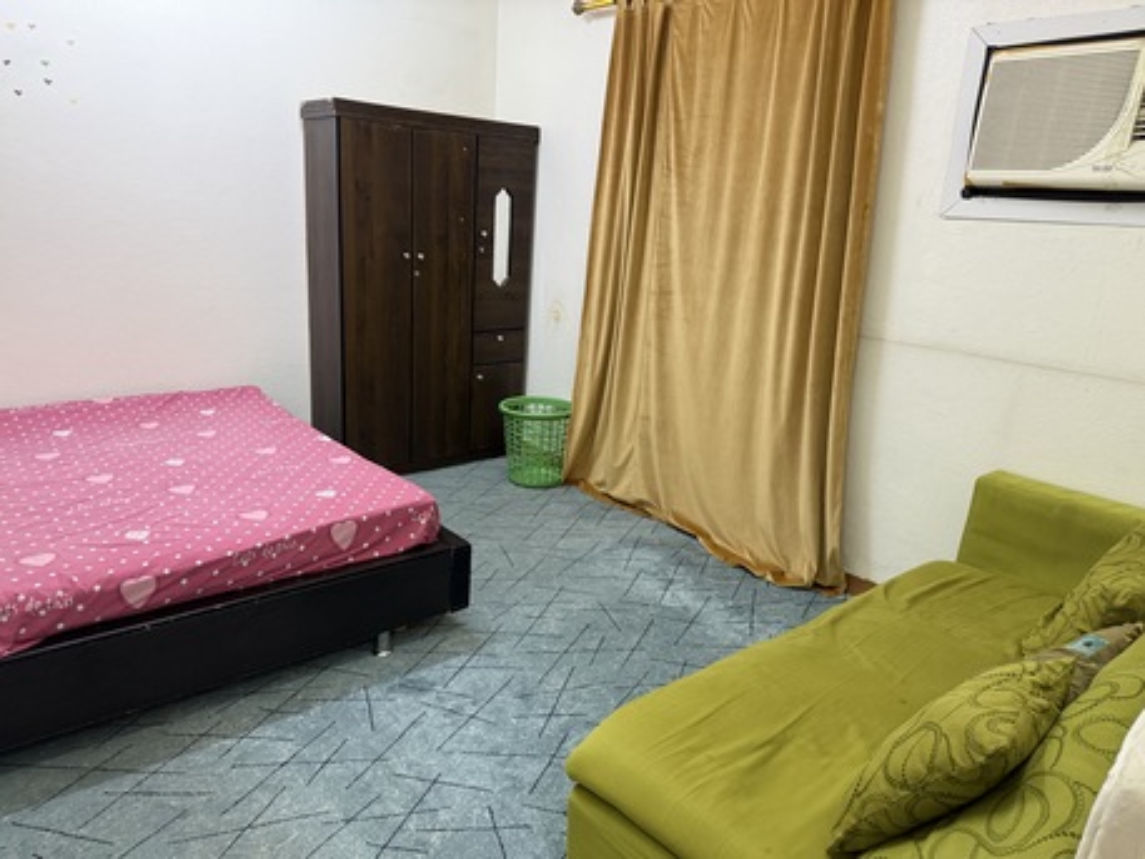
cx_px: 572
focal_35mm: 24
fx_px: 794
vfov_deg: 56.8
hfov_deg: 71.6
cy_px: 430
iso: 320
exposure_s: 1/60
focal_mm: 6.76
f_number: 1.78
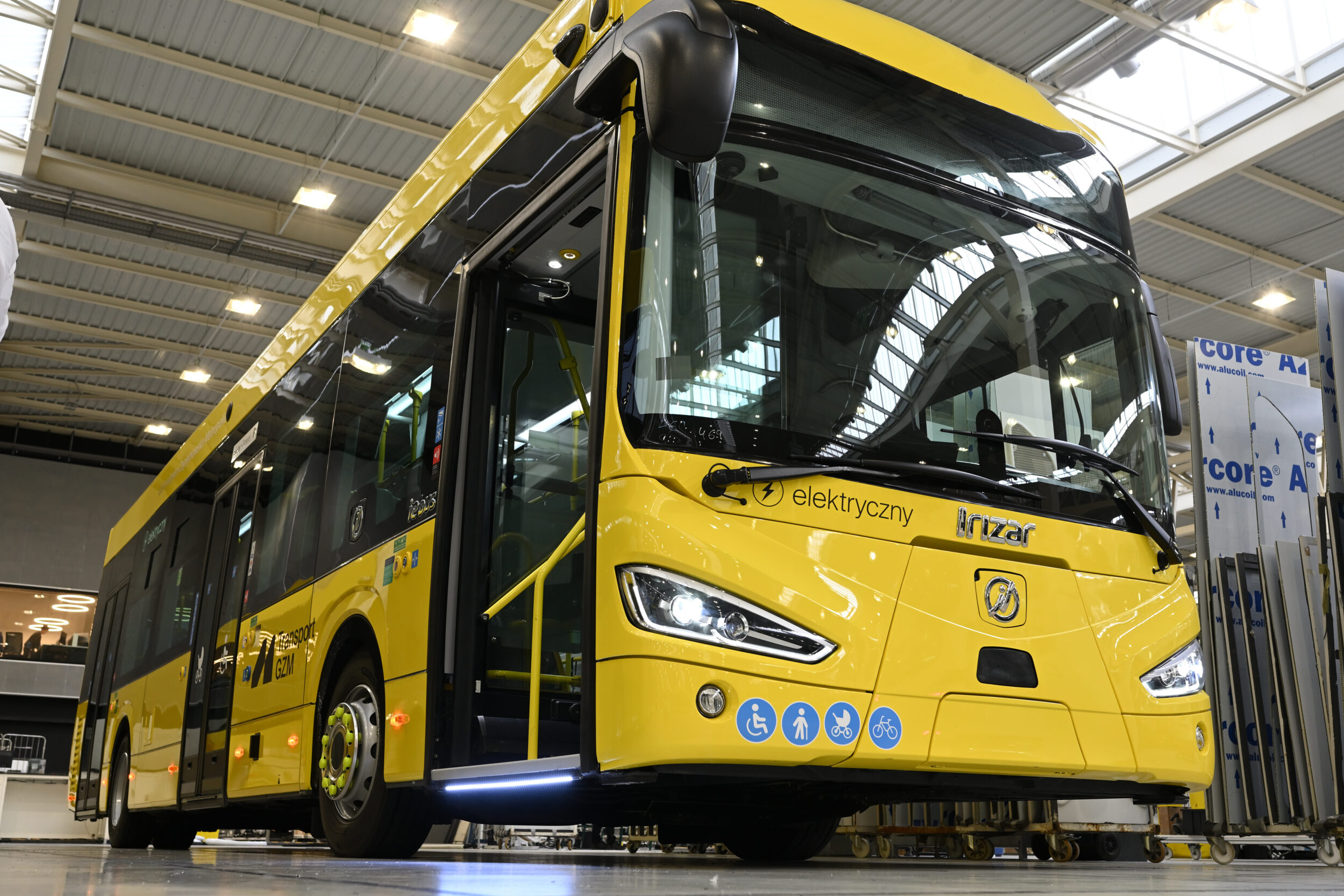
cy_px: 457
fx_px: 1344
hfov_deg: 53.1
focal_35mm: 36
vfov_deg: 36.9
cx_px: 673
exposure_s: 1/50
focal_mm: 35
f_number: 5.6
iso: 640
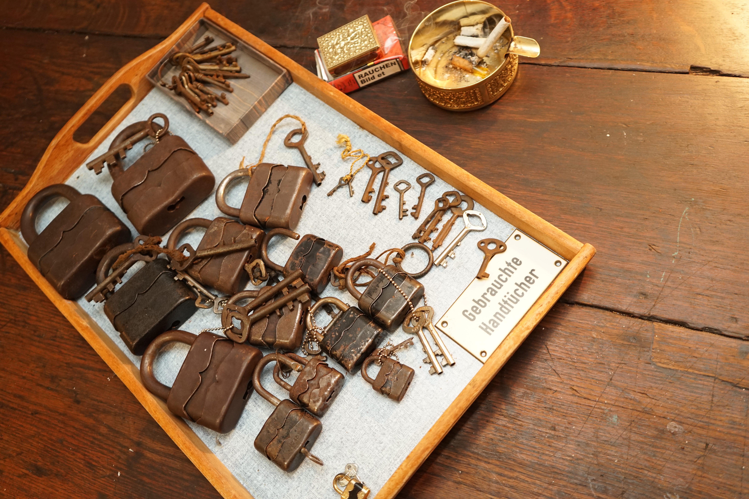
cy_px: 250
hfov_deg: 55.8
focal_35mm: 34
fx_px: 707
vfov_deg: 38.9
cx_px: 374
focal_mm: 34
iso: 1600
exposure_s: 1/160
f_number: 4
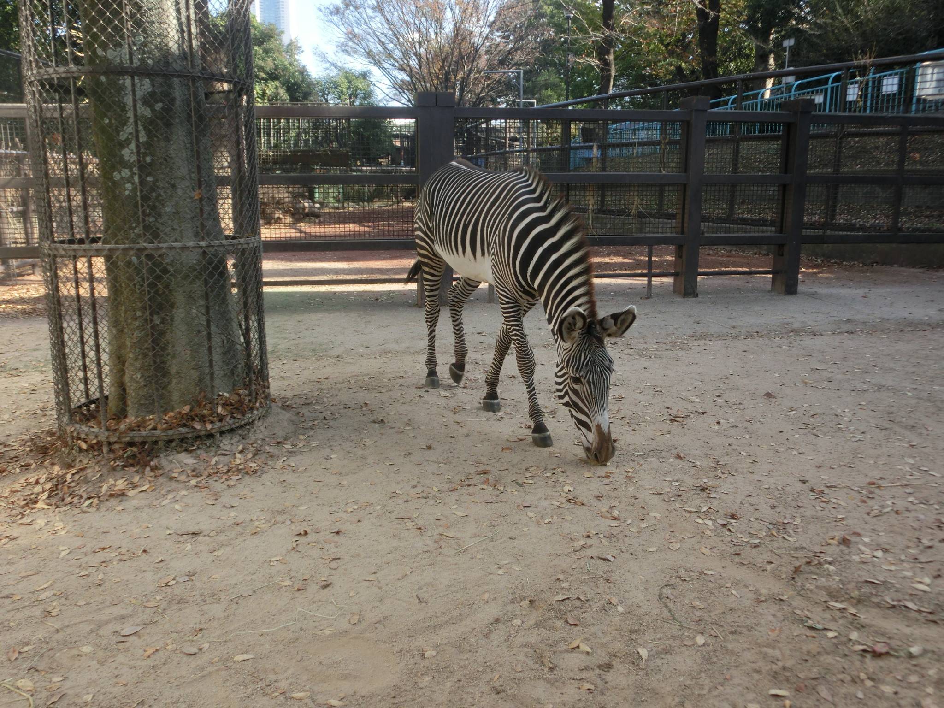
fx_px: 818
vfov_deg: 46.8
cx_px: 472
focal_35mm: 30
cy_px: 354
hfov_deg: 60.0
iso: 80
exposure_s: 1/250
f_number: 3.5
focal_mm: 5.4
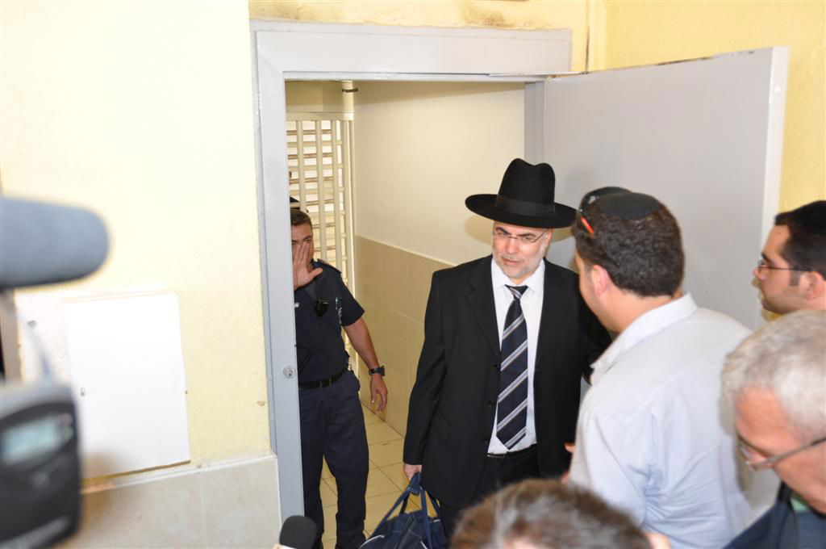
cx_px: 413
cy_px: 274
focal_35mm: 36
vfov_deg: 36.8
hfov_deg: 53.2
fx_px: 825
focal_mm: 24
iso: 500
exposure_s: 1/60
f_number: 4
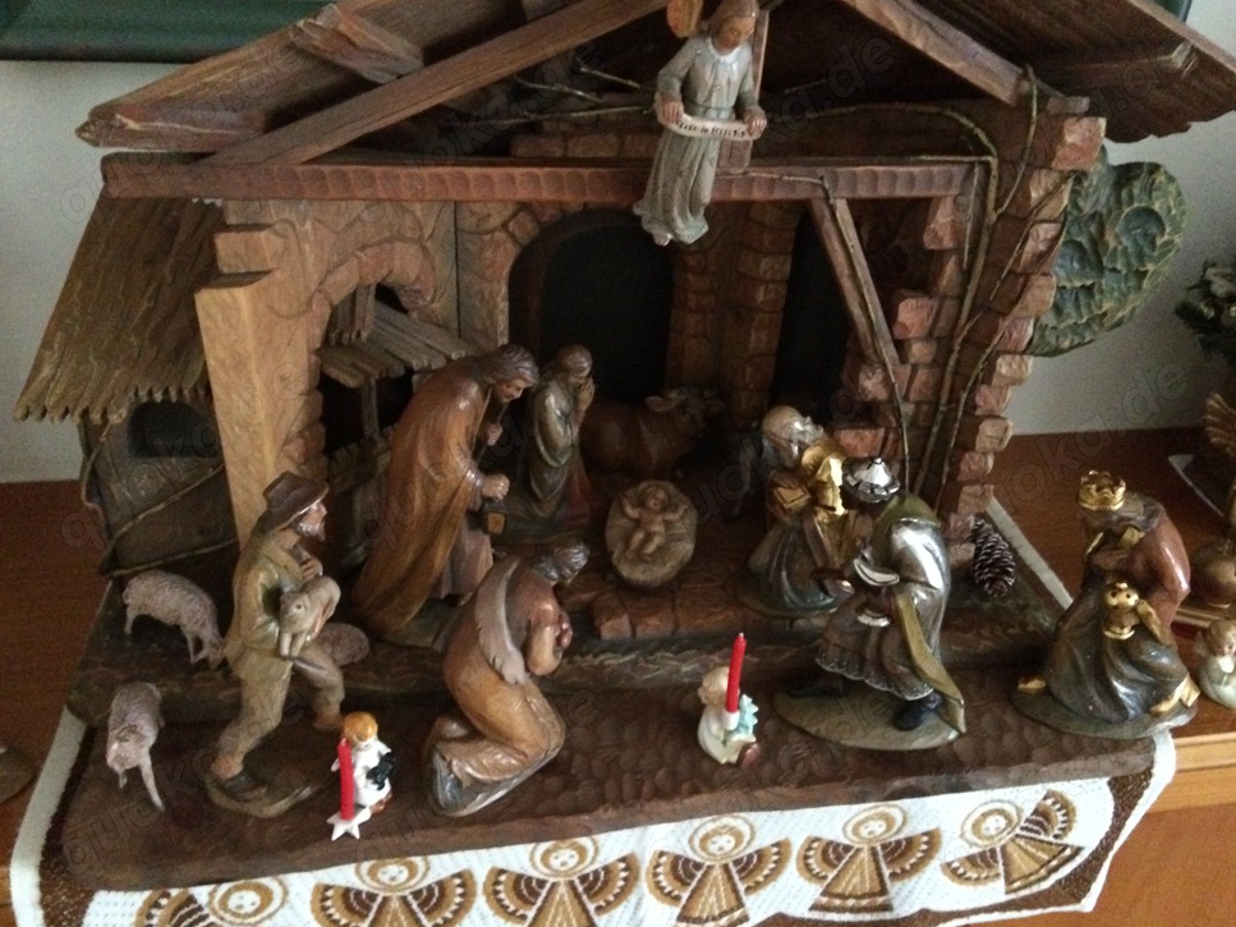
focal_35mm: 30
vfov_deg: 46.8
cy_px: 472
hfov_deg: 60.0
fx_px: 1071
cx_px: 630
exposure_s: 1/17
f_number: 2.2
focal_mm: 4.15
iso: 800
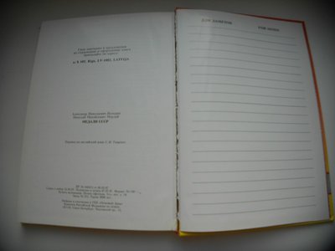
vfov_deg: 38.7
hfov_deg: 50.1
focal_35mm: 37
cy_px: 126
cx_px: 168
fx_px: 358
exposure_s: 1/125
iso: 80
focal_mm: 6.7
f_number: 3.9
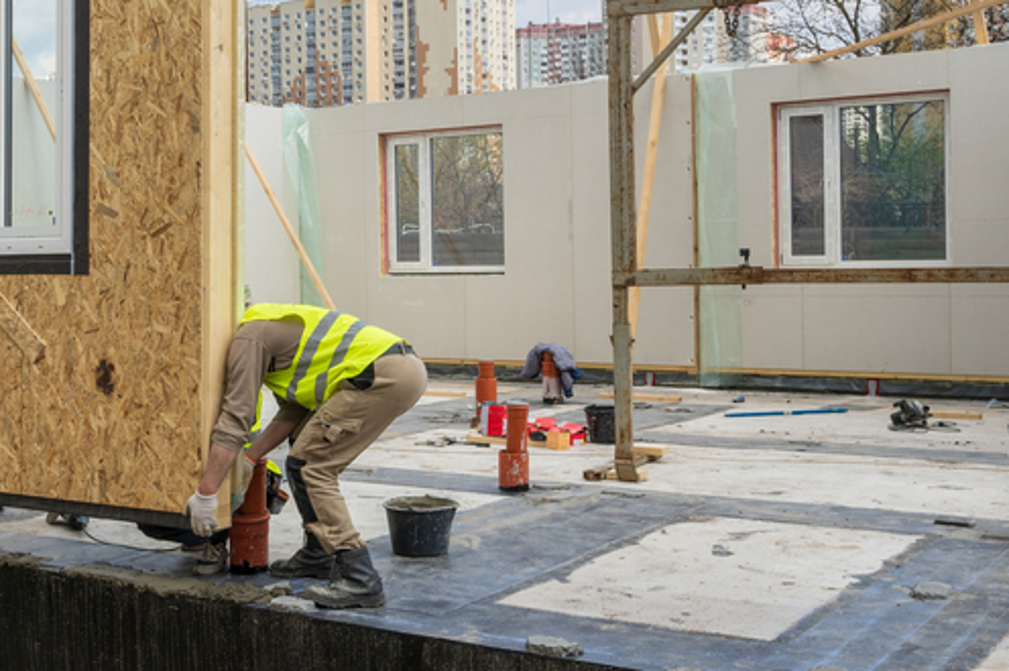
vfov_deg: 26.9
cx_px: 289
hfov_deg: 38.9
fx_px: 1400
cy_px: 267
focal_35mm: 50
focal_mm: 31
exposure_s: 1/400
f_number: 9
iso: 400
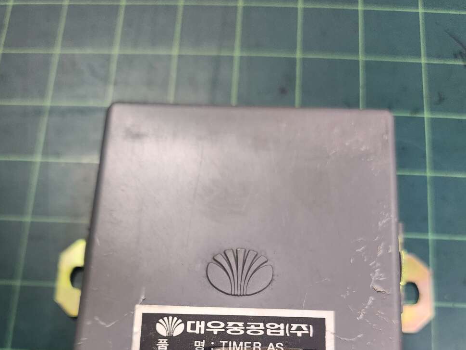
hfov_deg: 55.4
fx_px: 444
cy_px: 305
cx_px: 229
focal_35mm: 33
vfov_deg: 40.2
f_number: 1.8
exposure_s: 1/120
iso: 400
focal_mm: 5
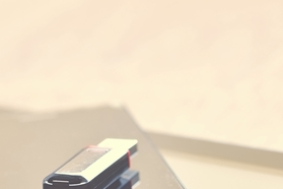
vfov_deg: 4.7
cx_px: 20
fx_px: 2280
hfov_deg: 7.1
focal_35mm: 290
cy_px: 100
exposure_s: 1/40
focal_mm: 90
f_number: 4
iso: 250
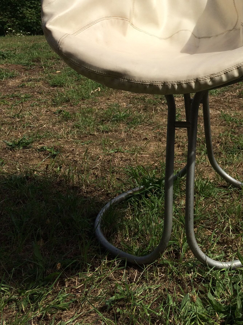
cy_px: 76
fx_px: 496
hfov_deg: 26.9
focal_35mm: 53
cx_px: 199
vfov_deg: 35.3
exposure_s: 1/4115
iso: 32
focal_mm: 4.15
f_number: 2.2
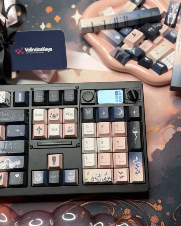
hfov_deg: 29.7
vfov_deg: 36.6
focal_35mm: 51
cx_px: 92
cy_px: 108
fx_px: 341
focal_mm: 6.76
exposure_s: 1/120
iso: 50
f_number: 1.78
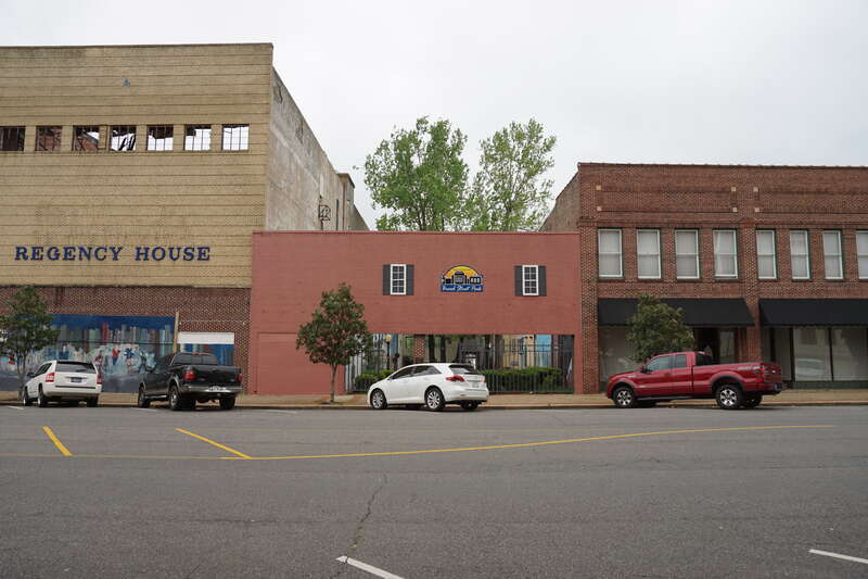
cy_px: 290
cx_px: 434
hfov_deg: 73.8
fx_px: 579
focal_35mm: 24
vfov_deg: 53.1
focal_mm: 16
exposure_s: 1/80
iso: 100
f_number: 6.3
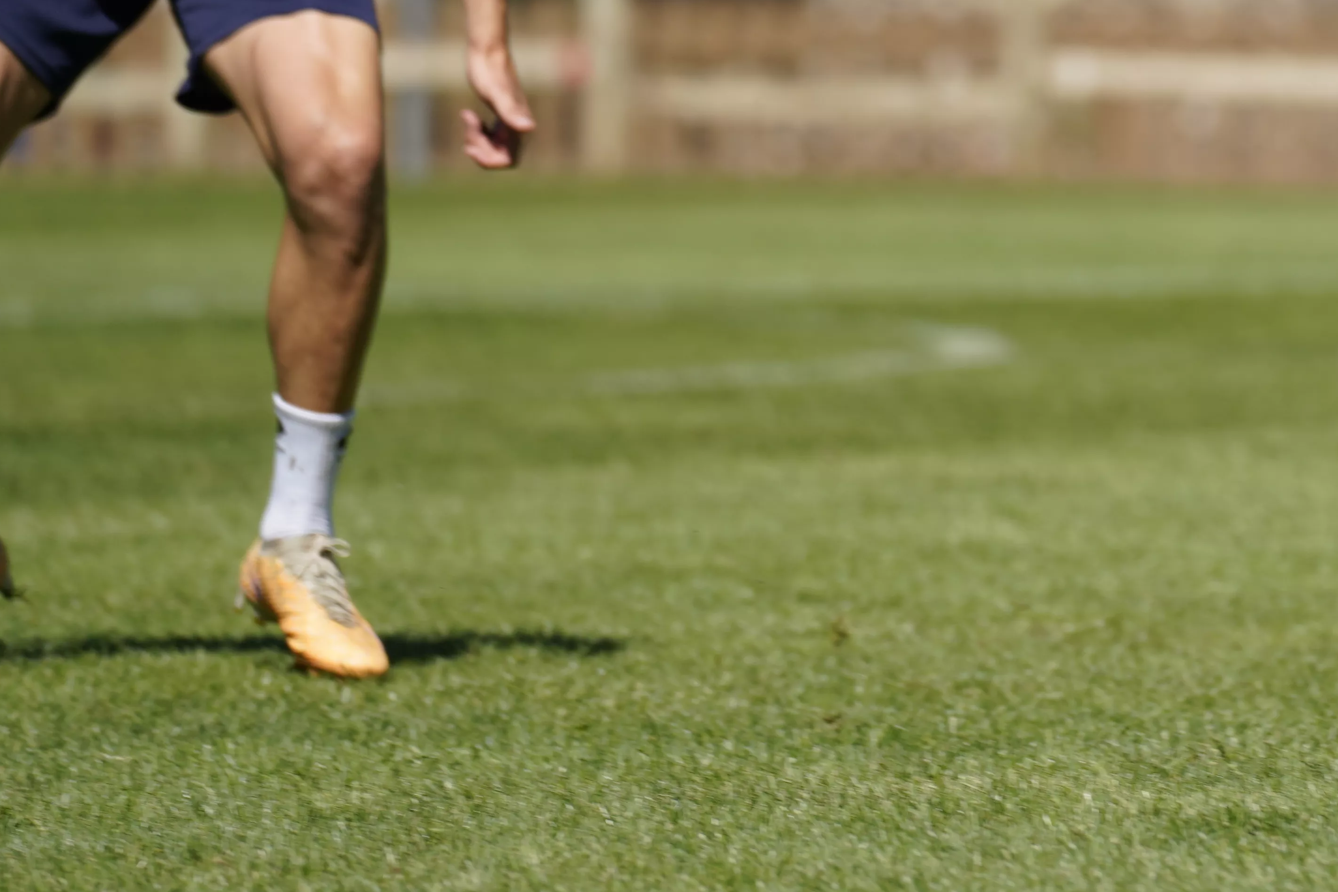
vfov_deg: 2.5
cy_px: -332
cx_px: 1714
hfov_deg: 3.7
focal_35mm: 557
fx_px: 20702
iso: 100
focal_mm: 200
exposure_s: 1/1250
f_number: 3.5
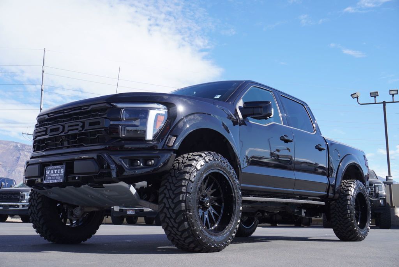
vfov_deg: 31.9
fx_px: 466
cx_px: 200
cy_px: 134
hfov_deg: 46.4
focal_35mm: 42
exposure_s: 1/160
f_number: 8
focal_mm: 28
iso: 100
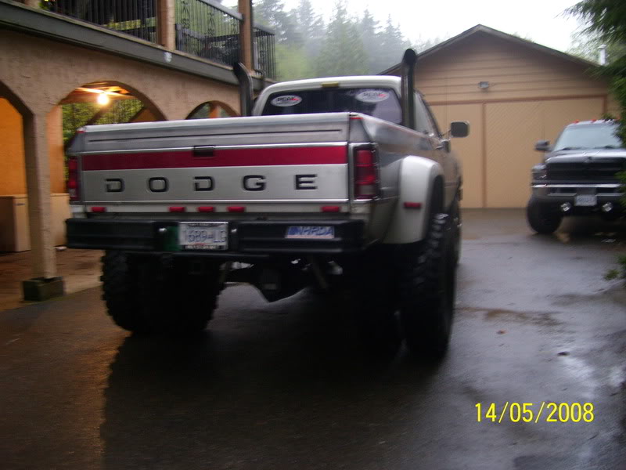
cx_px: 313
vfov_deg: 38.7
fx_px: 669
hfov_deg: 50.1
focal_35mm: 37
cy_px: 235
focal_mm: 6
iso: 160
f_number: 2.7
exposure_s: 1/8
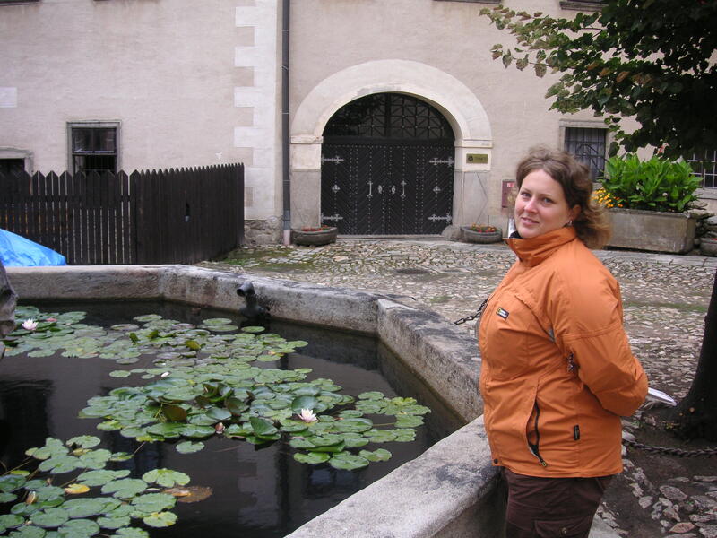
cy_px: 269
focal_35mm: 37
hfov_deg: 50.1
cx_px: 358
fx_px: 766
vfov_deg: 38.7
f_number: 2.8
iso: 50
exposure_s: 1/180
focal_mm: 6.1
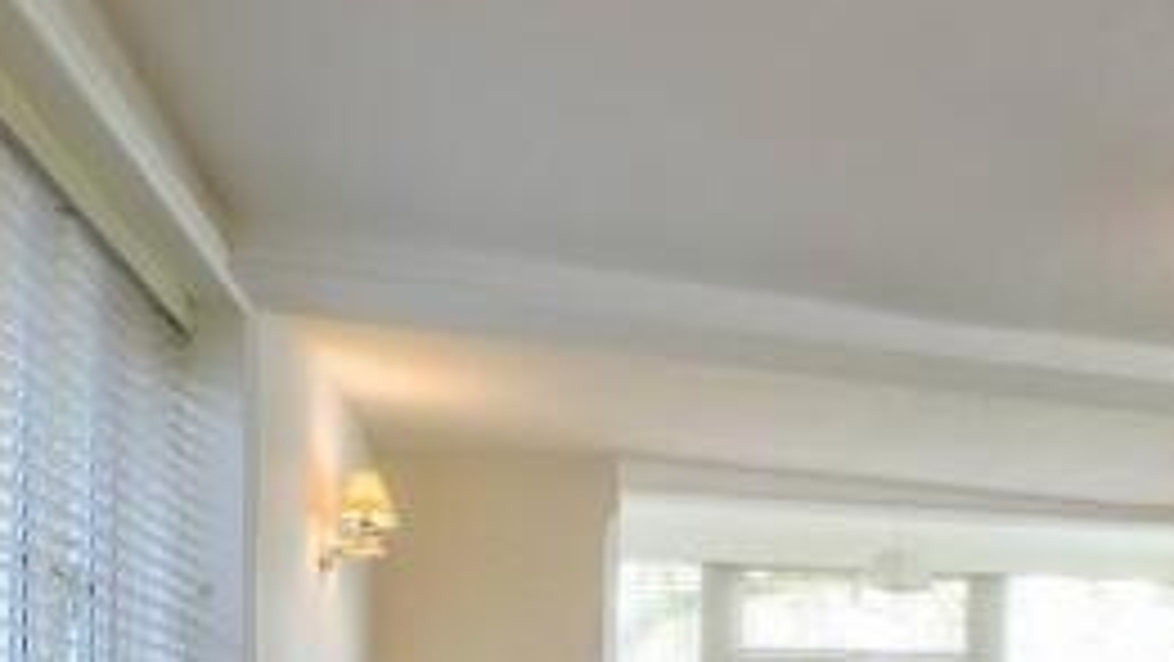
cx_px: 1167
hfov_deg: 42.0
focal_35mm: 42
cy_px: 835
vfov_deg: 25.0
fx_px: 1308
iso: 160
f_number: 7.1
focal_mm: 10.6
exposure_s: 1/13
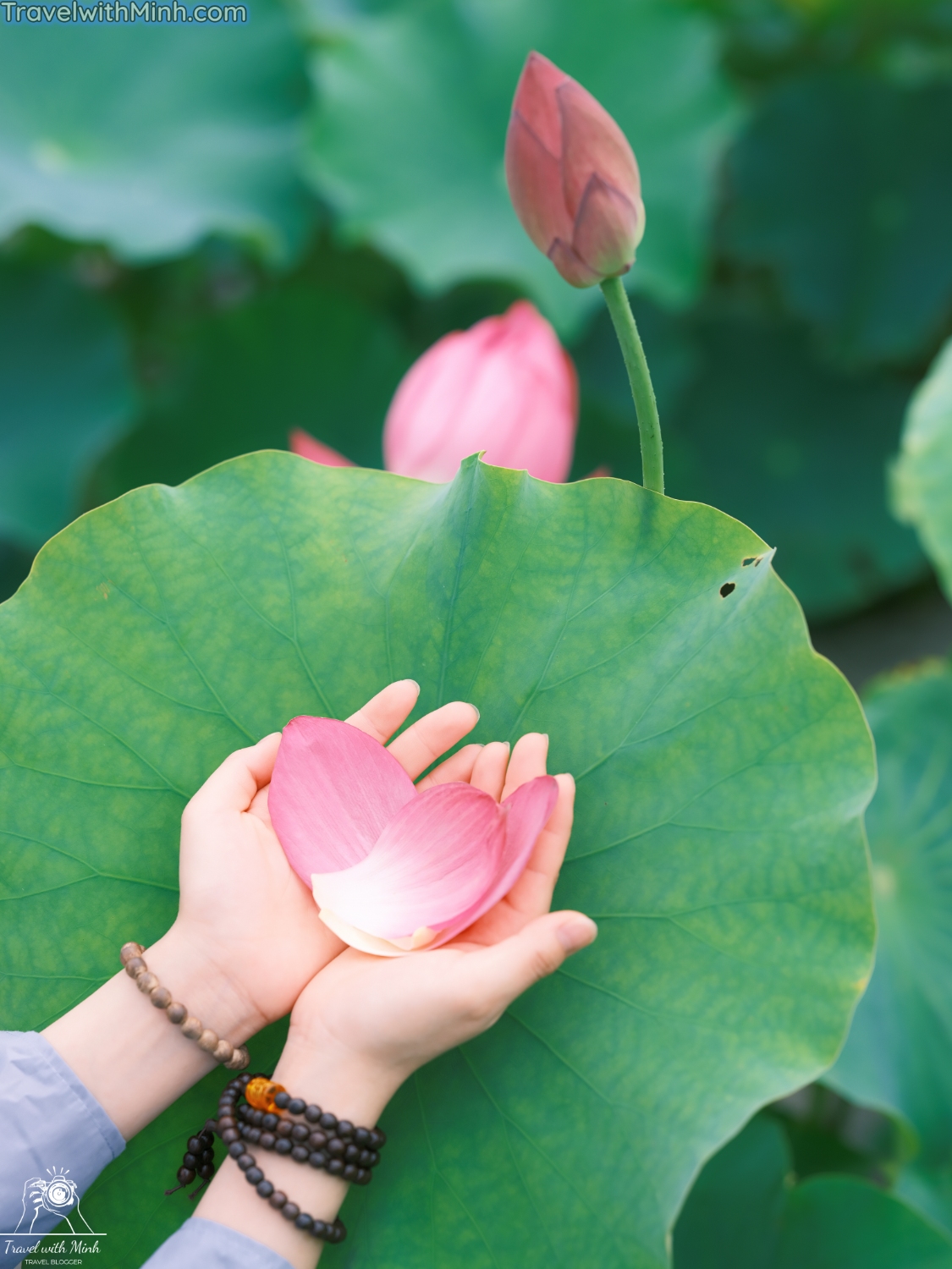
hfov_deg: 17.0
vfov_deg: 22.5
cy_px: 634
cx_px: 476
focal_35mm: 87
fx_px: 3190
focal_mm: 110
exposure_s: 1/220
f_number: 4
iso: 200
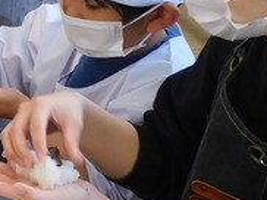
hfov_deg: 8.8
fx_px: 1695
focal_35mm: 220
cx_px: -141
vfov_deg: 6.7
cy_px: 3
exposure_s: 1/30
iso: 125
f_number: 4
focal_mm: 9
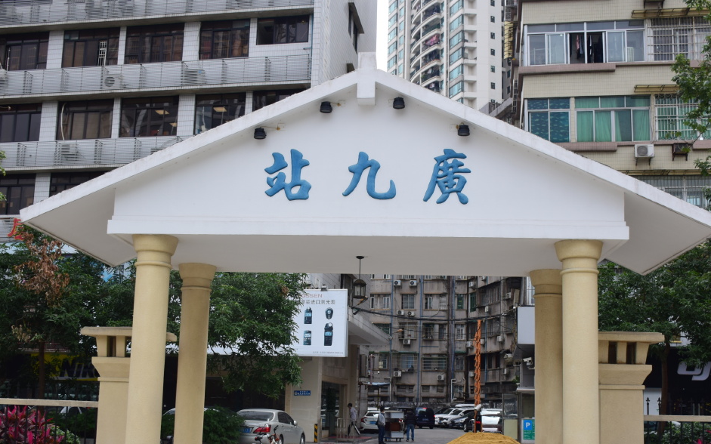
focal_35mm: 39
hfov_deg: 50.4
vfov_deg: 32.5
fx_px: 756
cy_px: 291
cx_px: 366
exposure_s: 1/350
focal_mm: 20
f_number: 4.8
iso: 100
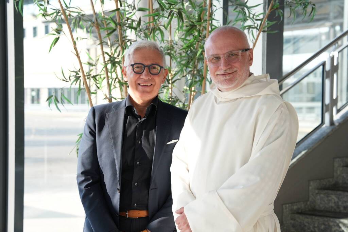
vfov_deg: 19.8
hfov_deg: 29.2
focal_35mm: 69
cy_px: 116
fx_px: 667
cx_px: 174
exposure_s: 1/640
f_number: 4.5
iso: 800
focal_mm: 69
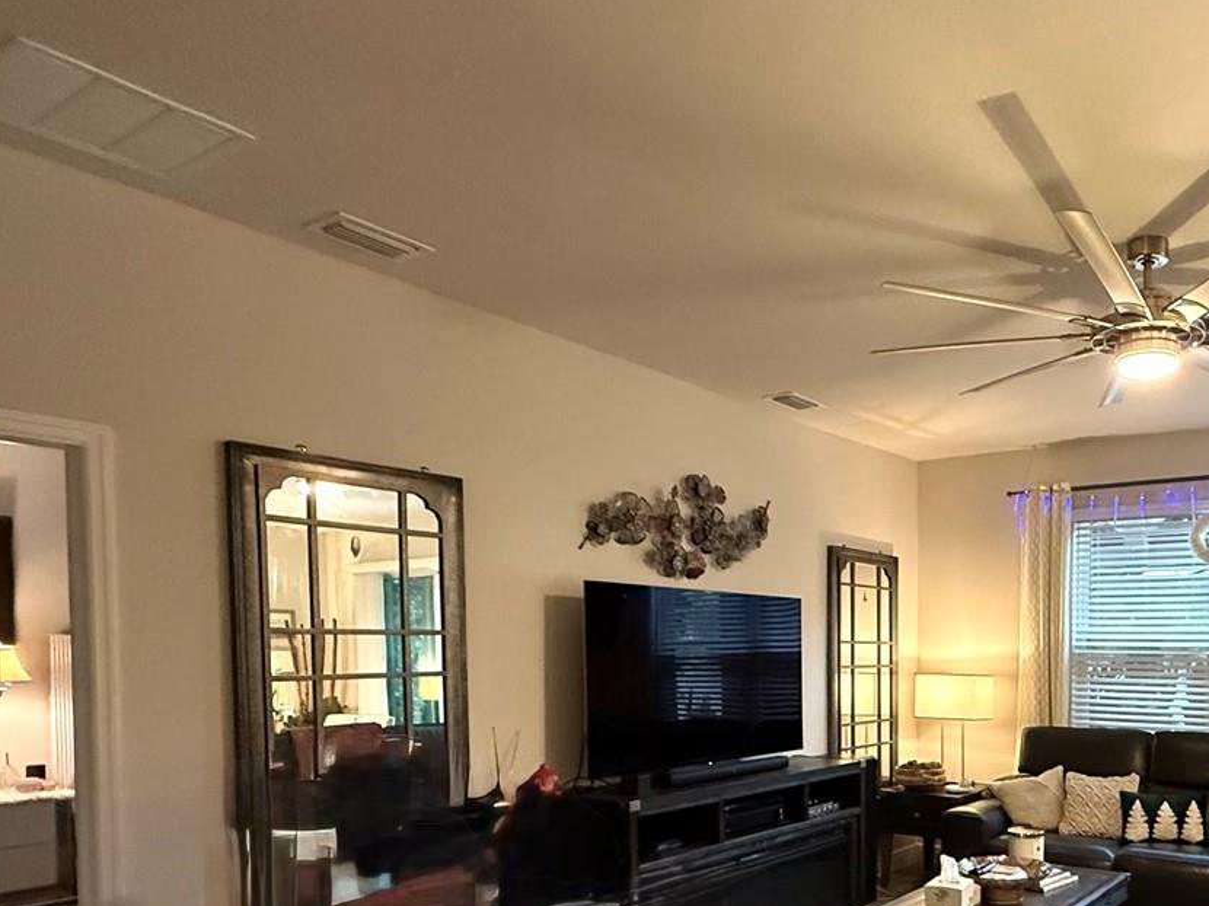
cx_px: 941
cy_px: 680
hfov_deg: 60.8
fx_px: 943
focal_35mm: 27
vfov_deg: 49.3
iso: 640
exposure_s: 1/60
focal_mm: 2.22
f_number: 2.2
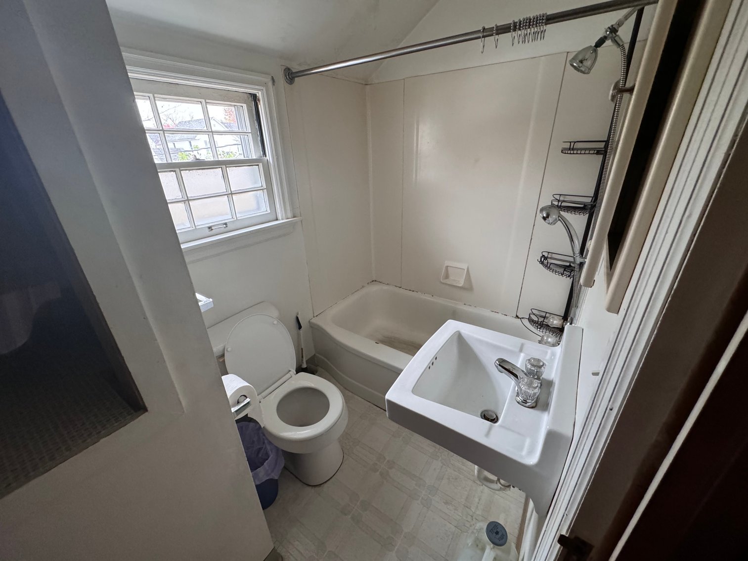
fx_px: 303
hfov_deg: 102.1
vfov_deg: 85.7
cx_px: 374
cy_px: 280
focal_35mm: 14
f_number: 2.2
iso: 320
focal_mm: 2.22
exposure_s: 1/76
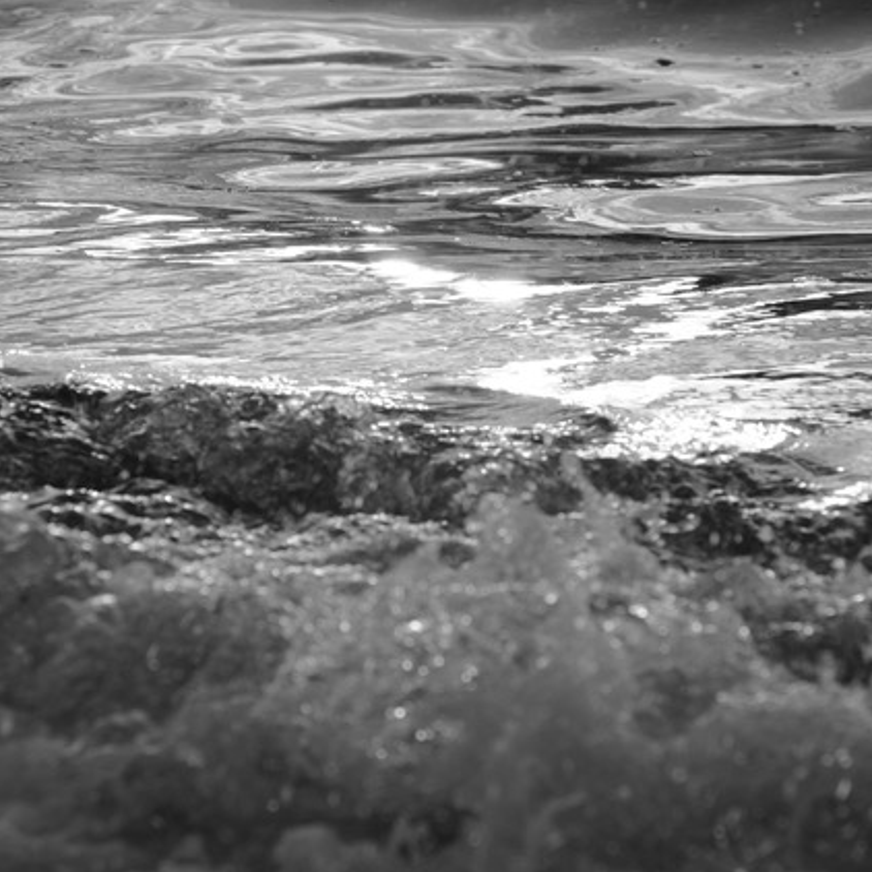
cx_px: 444
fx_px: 5500
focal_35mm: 193
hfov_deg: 9.1
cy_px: 436
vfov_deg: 9.1
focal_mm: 100
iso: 200
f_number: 6.3
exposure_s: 1/320
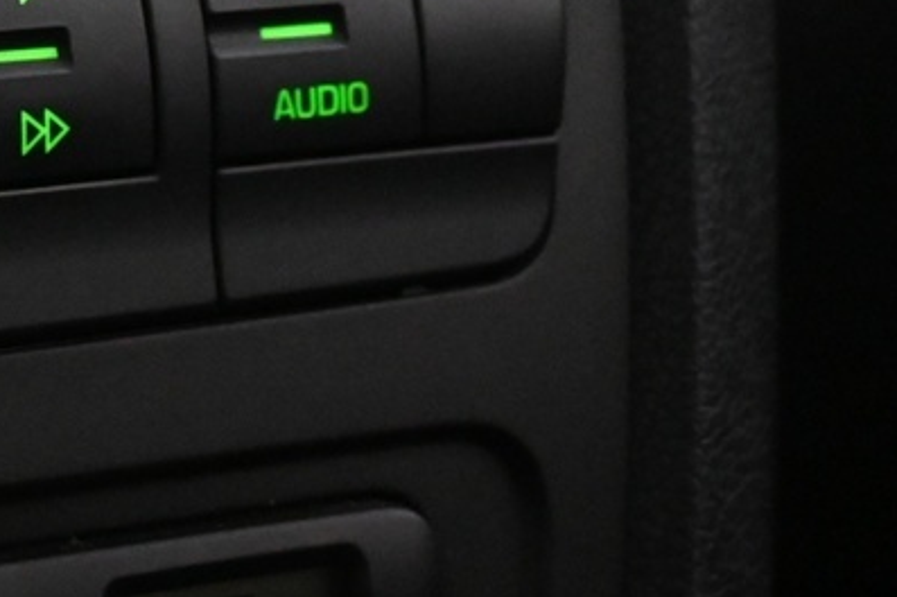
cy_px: -360
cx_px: -678
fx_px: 3736
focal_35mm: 150
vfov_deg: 8.9
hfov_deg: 12.6
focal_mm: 24.5
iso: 4000
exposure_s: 1/40
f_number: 4.2
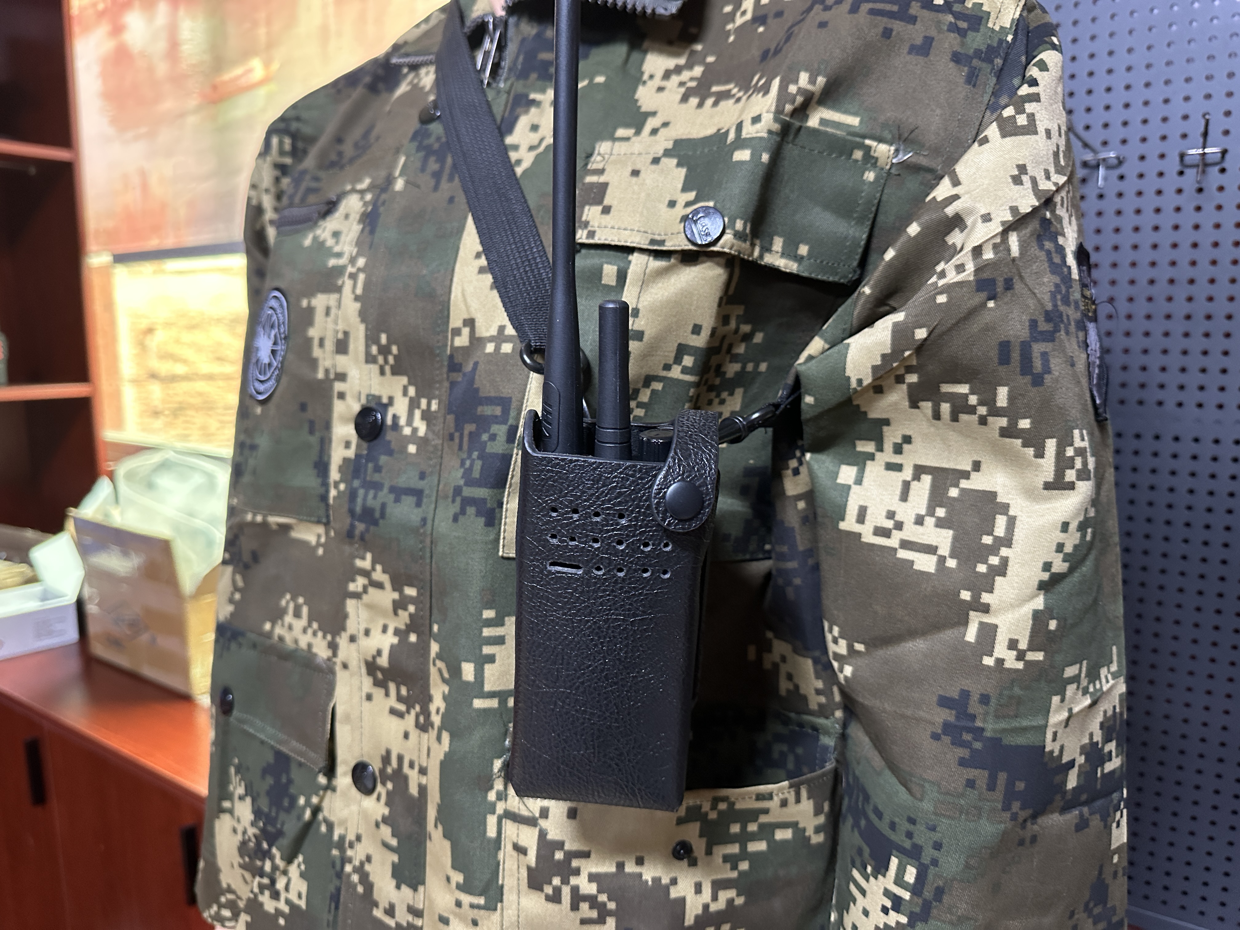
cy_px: 465
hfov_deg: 71.6
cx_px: 620
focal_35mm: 24
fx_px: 860
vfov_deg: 56.8
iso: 640
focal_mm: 6.86
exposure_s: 1/60
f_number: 1.78
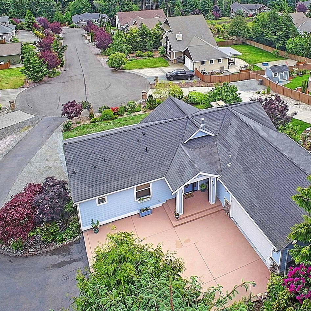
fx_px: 305
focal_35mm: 30
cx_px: 200
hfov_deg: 53.3
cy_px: 116
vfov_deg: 53.4
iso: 100
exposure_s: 1/107
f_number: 2.8
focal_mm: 3.6
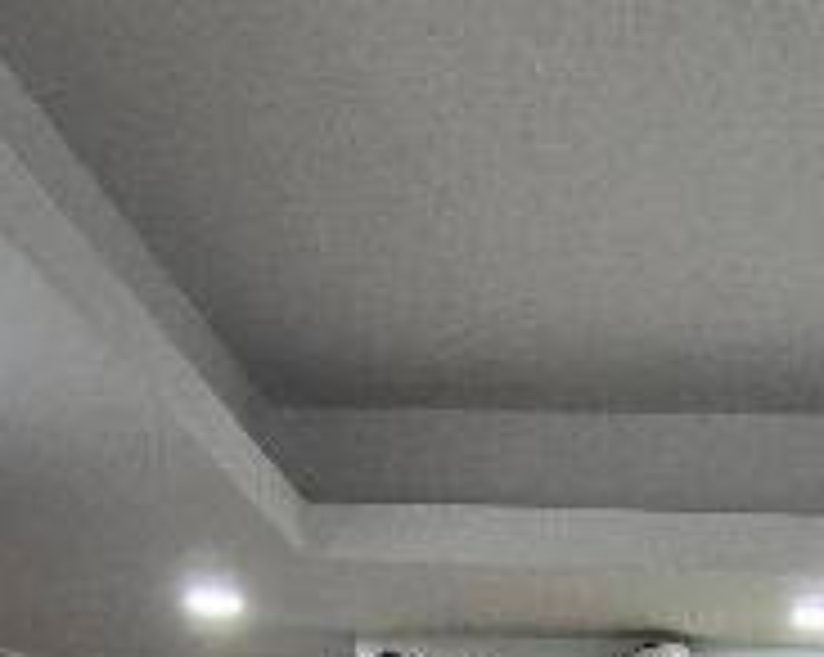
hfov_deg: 25.9
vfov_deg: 15.1
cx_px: 752
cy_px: 1476
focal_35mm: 71
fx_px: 1730
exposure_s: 1/50
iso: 80
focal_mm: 2.2
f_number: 2.2
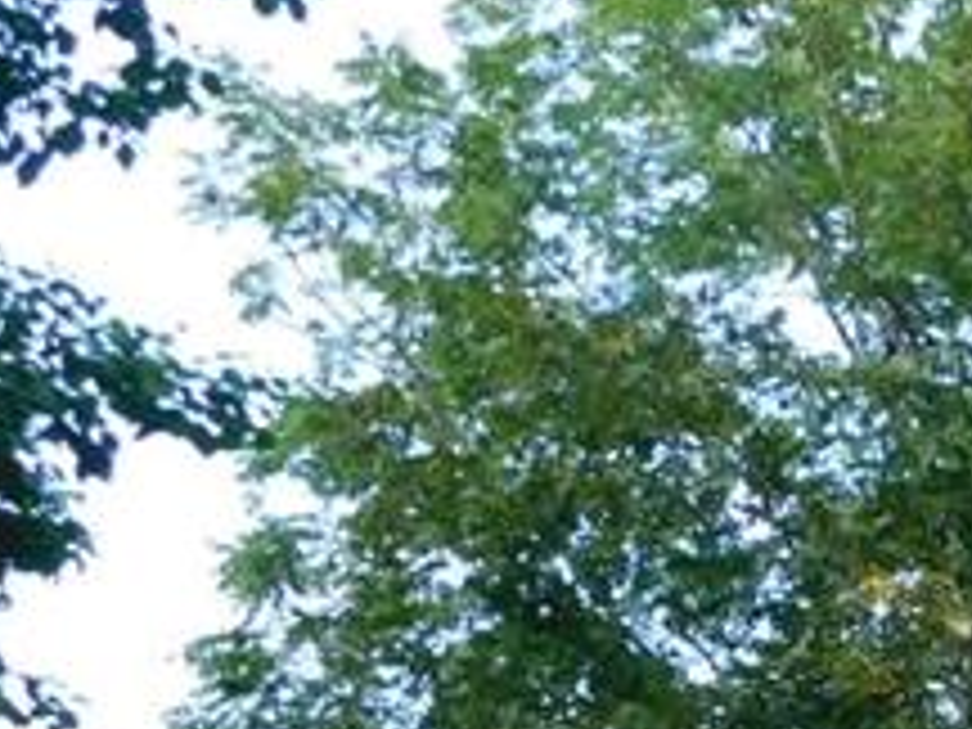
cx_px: 2016
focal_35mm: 190
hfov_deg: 9.6
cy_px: 1161
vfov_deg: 7.6
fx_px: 5335
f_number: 3.6
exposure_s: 1/80
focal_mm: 7.1
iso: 125
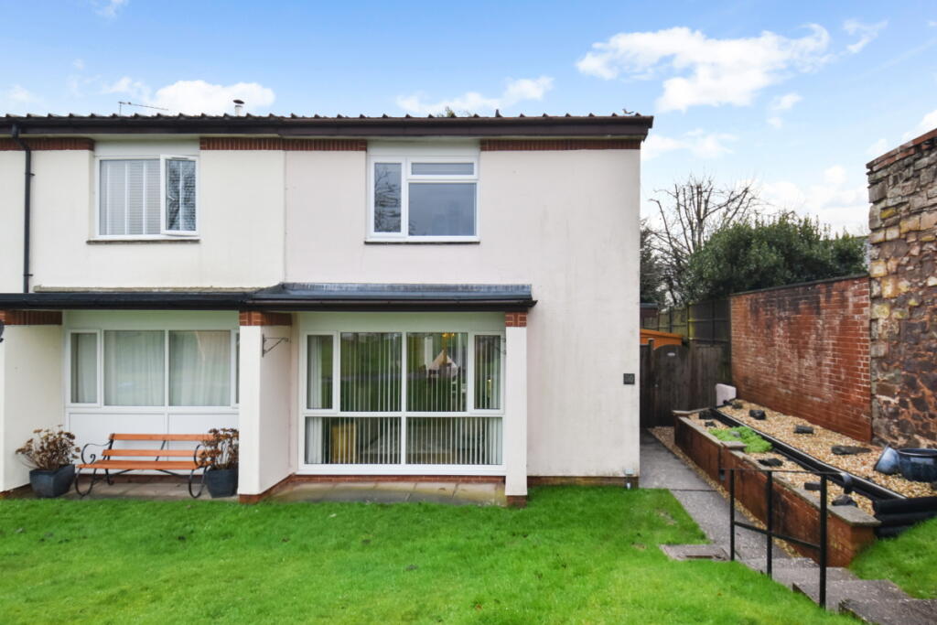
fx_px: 508
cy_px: 312
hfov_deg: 85.4
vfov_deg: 63.2
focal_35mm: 20
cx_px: 468
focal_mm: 13
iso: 450
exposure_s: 1/200
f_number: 5
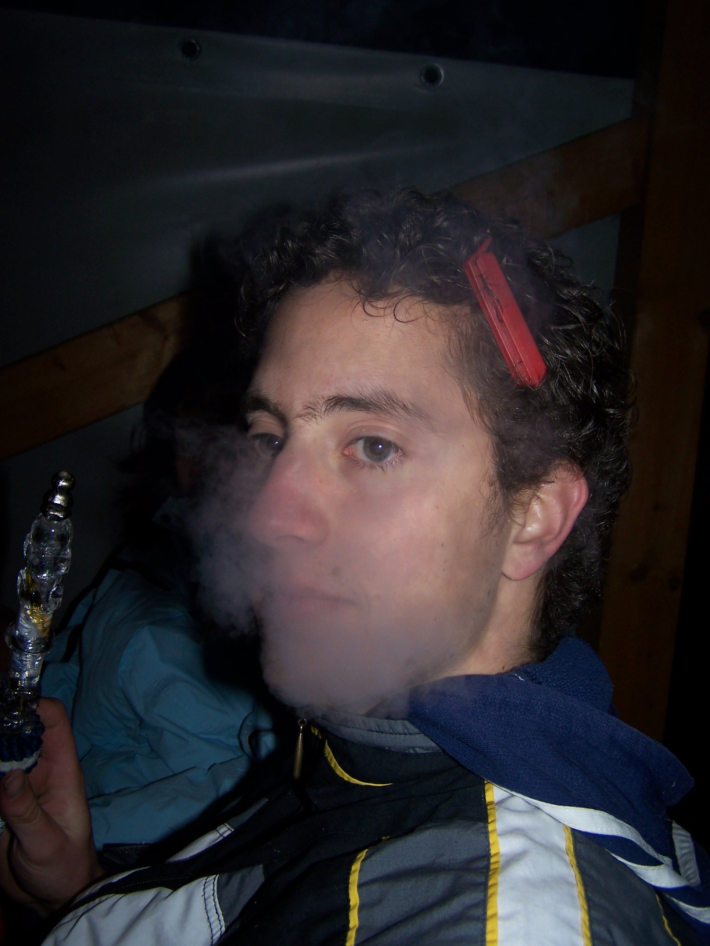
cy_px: 473
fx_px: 1039
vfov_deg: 49.0
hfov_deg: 37.7
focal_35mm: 38
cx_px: 355
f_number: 2.8
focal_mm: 6.3
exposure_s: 1/60
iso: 80
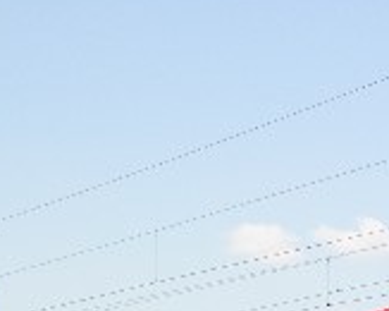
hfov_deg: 15.4
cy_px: 419
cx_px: 366
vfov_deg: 12.1
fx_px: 1414
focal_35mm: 123
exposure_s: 1/116
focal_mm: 9
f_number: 7.1
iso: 50
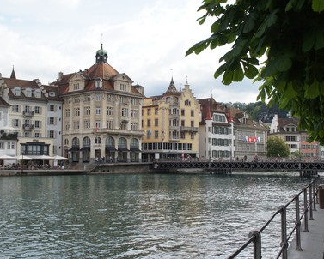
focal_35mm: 48
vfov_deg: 31.5
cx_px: 152
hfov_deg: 38.7
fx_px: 461
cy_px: 129
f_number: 7.1
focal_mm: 28
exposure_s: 1/160
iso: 100
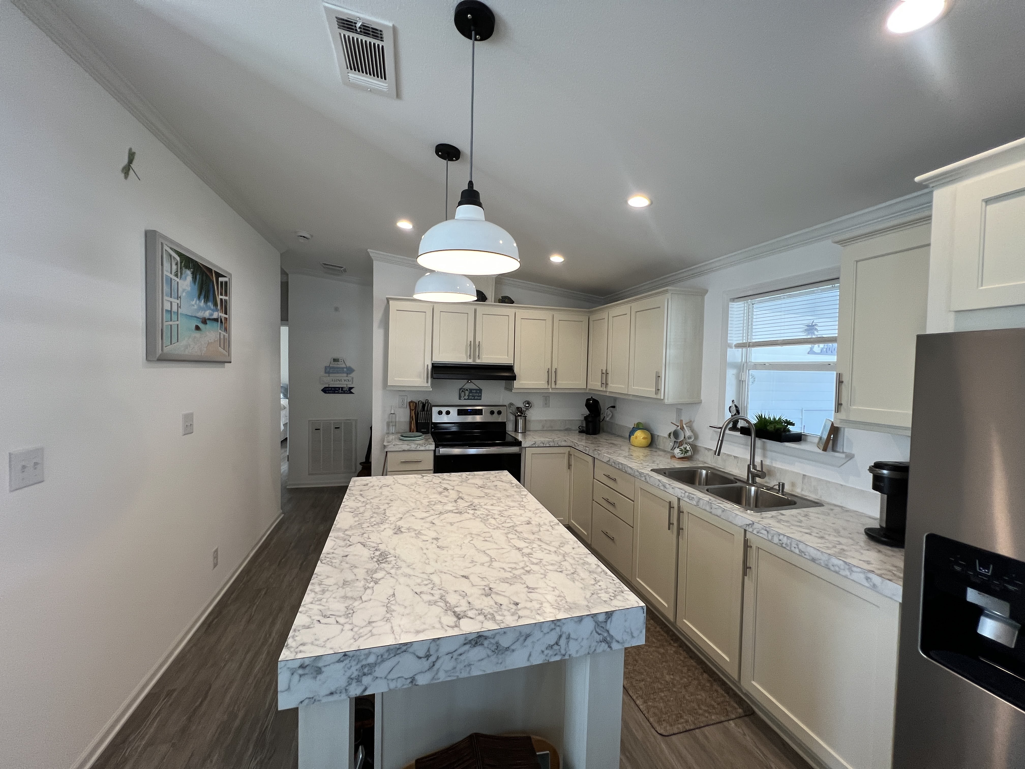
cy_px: 384
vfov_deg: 89.9
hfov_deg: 106.2
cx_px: 512
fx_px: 385
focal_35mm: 13
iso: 125
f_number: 1.8
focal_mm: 1.57
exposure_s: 1/120
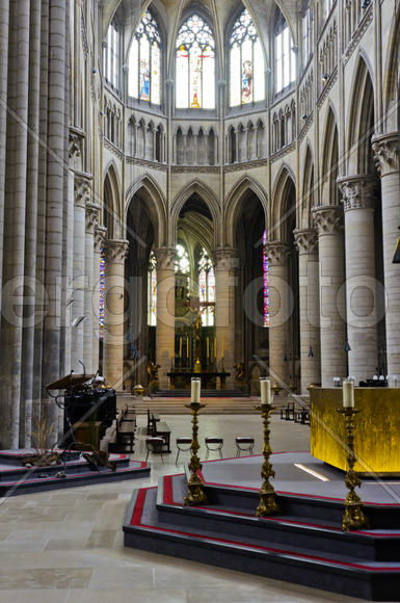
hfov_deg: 31.8
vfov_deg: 46.5
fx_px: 702
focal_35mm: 42
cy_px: 302
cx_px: 200
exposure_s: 1/60
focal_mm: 28
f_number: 4
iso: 800
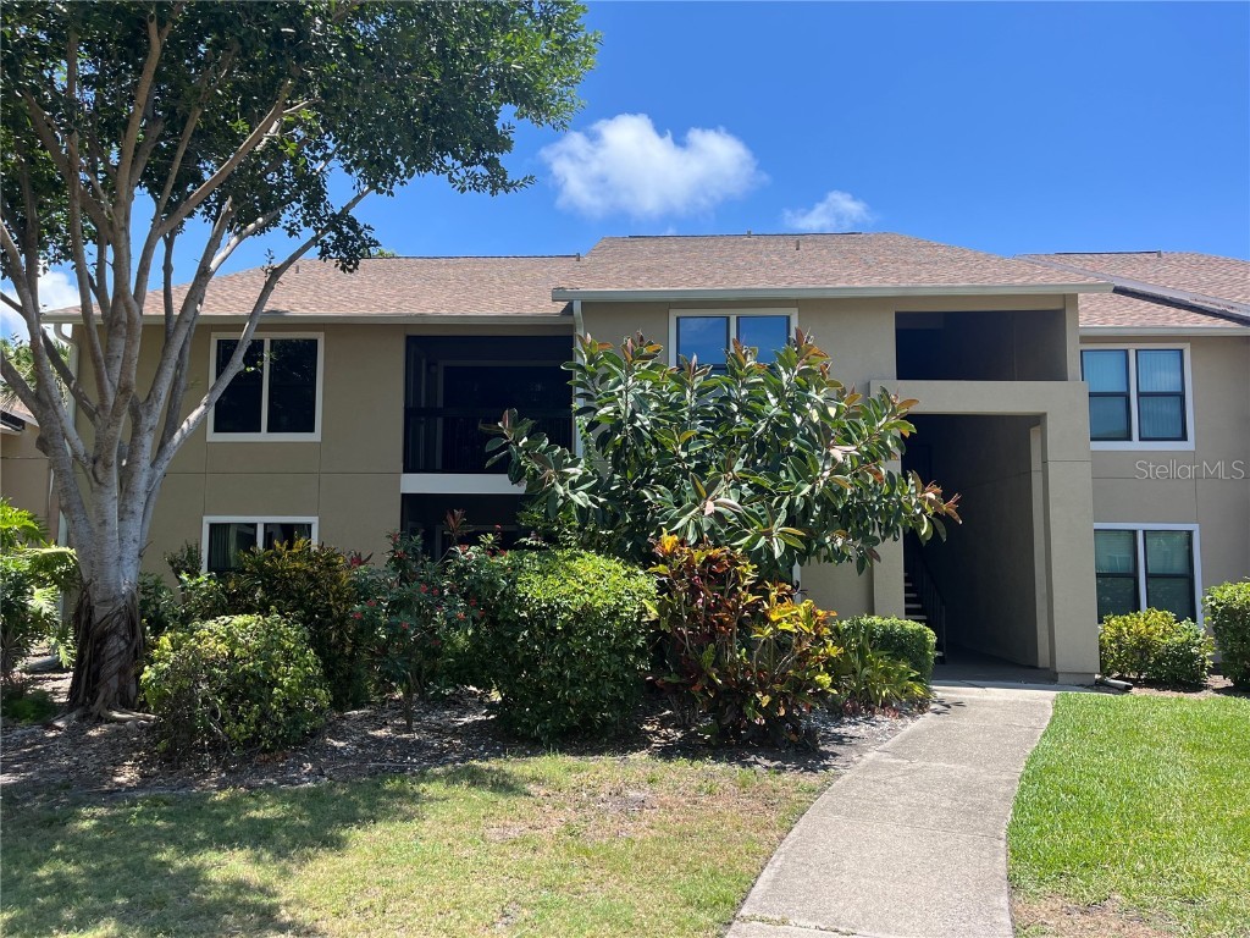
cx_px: 625
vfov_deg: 53.1
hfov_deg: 67.3
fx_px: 939
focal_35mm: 26
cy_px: 469
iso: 50
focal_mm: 5.1
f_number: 1.6
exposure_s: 1/1748
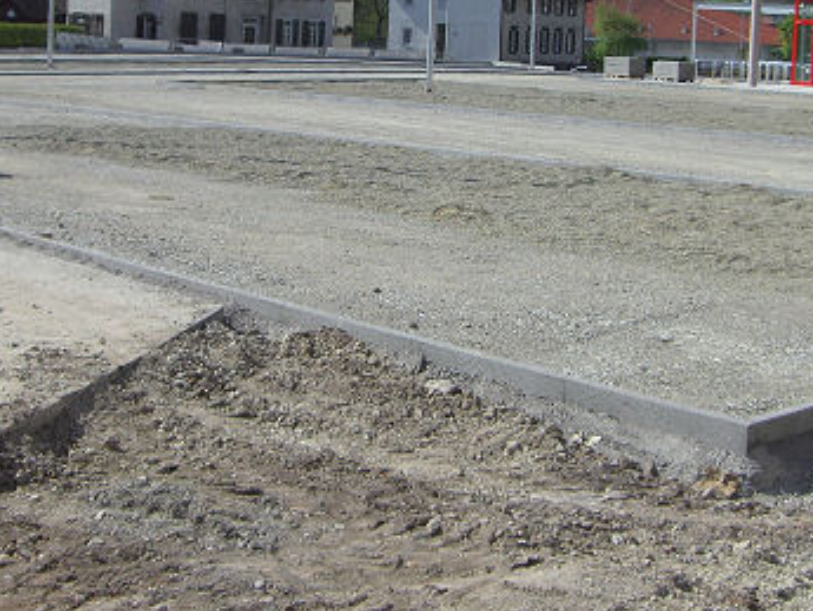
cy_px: 97
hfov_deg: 29.4
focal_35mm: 66
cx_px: 422
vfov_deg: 21.9
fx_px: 1551
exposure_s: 1/640
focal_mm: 6.2
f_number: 4.3
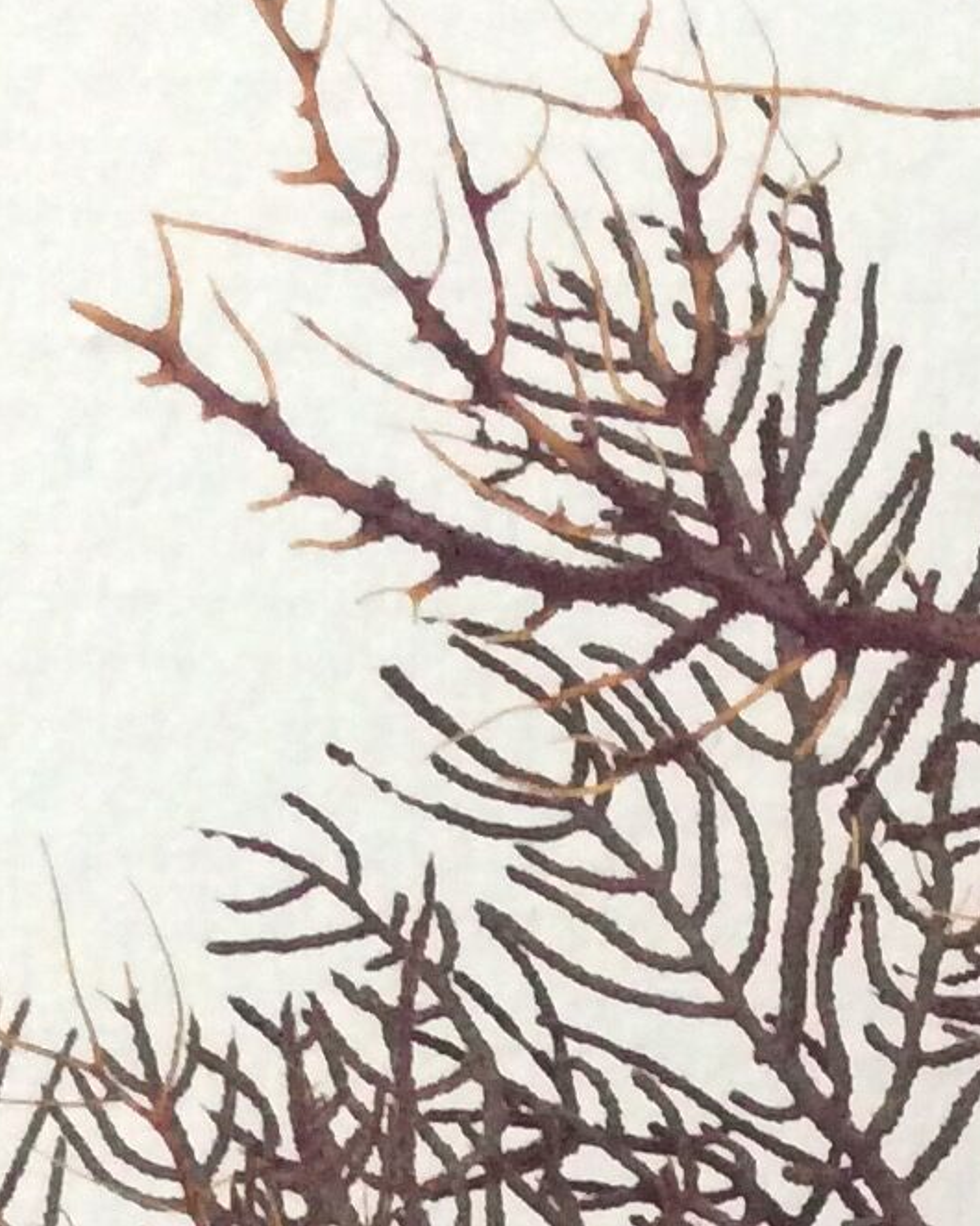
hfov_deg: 11.7
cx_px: 1725
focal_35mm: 122
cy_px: 2027
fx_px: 4425
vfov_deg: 14.4
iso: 250
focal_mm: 3.3
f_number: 2.4
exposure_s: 1/25
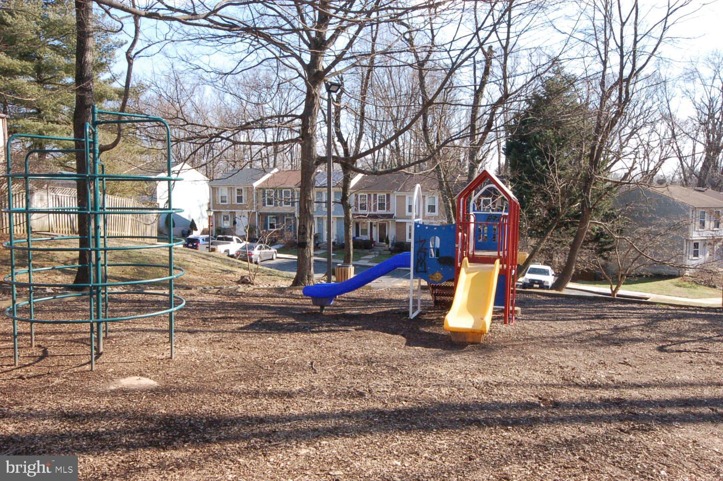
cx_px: 362
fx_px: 602
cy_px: 240
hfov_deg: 62.0
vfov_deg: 43.5
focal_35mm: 30
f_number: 20
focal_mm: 20
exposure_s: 1/125
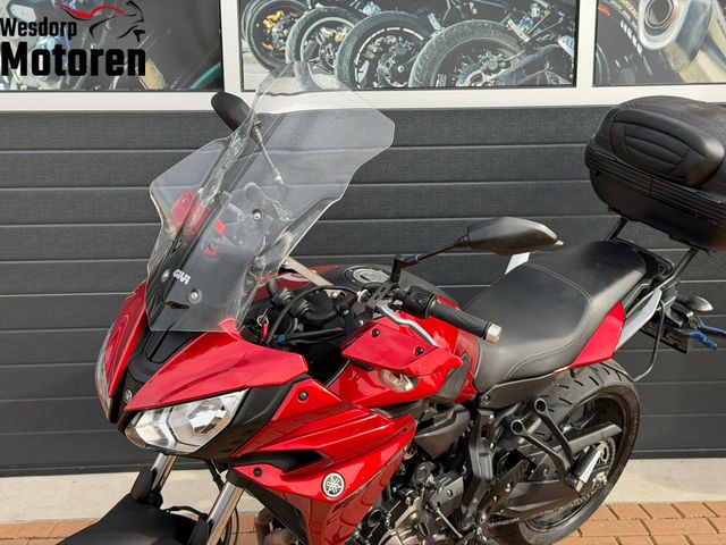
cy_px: 272
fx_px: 1007
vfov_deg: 30.3
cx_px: 363
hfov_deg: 39.7
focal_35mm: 48
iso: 64
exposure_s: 1/754
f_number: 1.78
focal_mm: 6.76
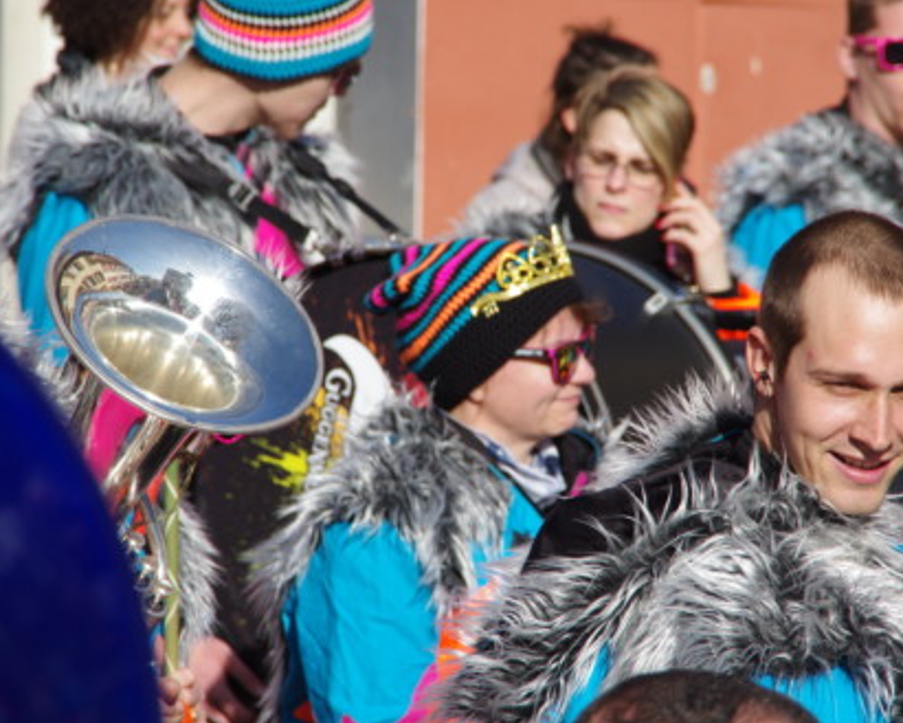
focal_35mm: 342
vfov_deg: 4.5
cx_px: 488
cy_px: 362
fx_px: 9142
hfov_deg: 5.7
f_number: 11
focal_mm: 200
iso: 200
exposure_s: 1/320
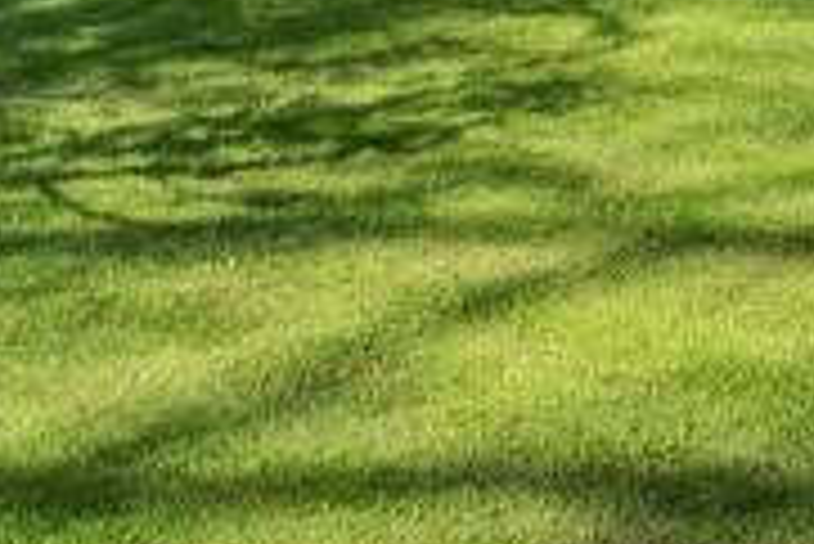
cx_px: 1394
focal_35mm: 198
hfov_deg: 9.9
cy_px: -479
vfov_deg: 6.8
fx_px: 4480
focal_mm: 35
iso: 320
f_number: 6.3
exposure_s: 1/400
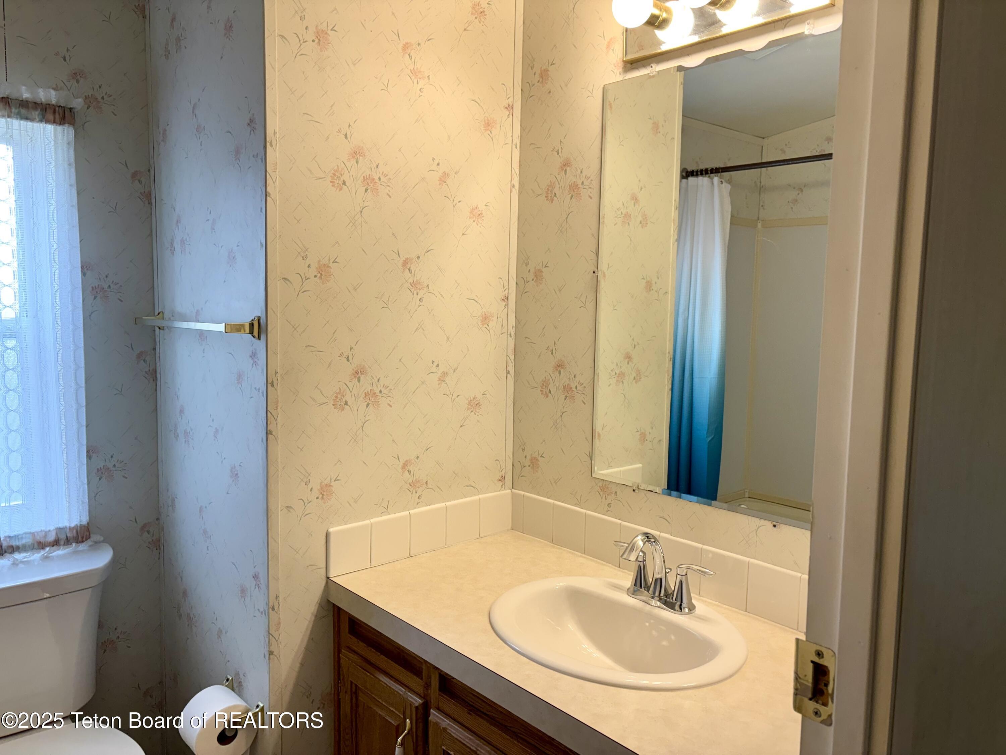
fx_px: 756
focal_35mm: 26
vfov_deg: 53.1
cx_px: 503
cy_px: 378
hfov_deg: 67.3
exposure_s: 1/120
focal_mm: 5.96
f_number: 1.6
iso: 64
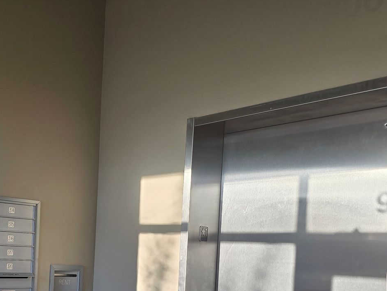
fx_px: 525
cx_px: 82
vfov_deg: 29.6
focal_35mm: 47
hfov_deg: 39.0
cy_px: 263
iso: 50
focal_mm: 6.3
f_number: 1.7
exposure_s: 1/180
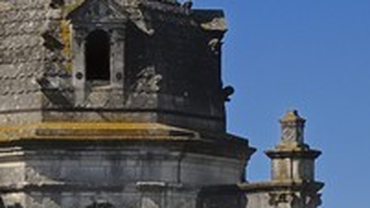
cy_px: 907
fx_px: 5160
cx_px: 83
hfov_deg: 4.1
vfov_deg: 2.3
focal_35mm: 526
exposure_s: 1/160
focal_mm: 42
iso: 100
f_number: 11
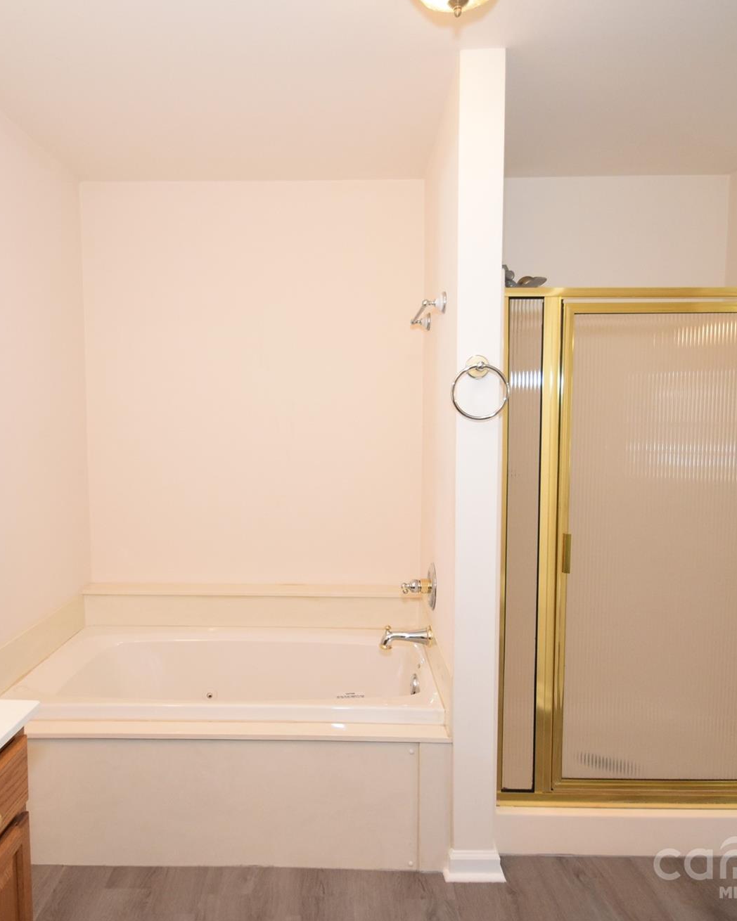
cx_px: 331
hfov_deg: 63.0
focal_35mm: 22
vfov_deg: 75.0
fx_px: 600
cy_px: 446
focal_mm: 10
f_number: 3.5
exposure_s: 1/60
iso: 1400
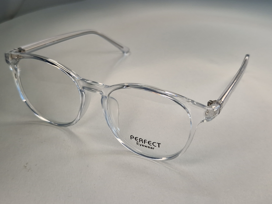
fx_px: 181
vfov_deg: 58.9
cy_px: 102
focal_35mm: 23
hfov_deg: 73.9
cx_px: 136
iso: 50
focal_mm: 5.4
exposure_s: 1/208
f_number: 1.8
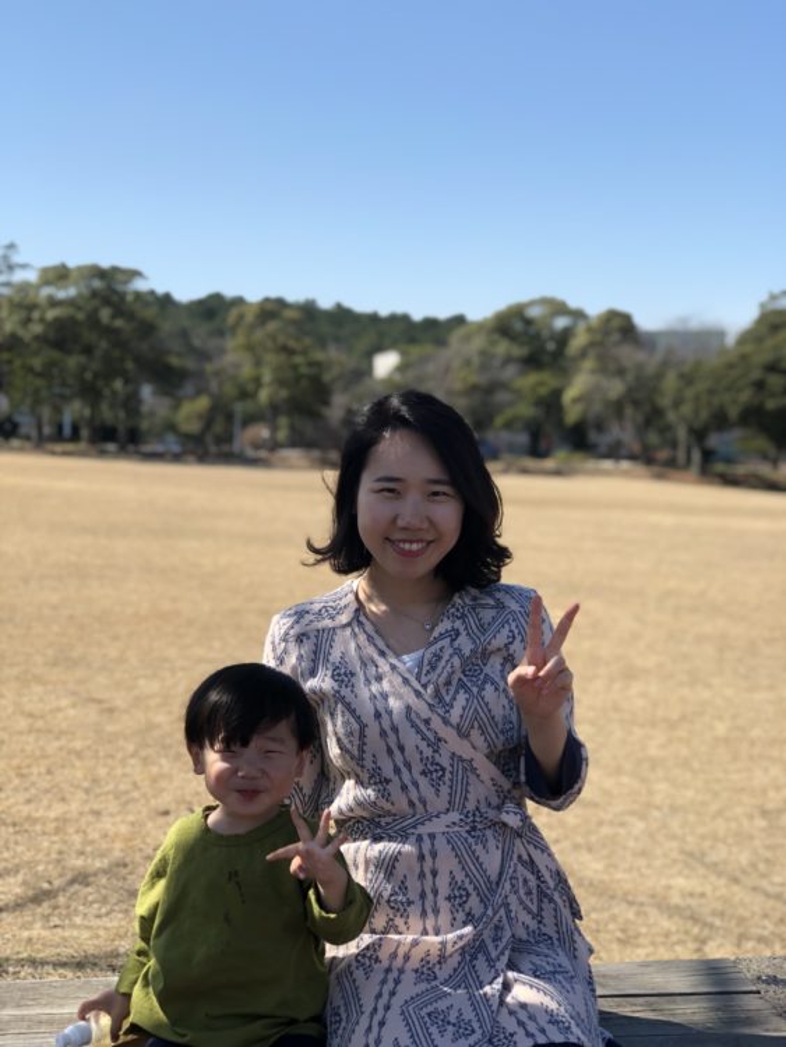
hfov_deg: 25.7
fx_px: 1725
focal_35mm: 57
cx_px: 393
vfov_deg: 33.8
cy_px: 524
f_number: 2.8
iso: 20
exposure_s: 1/410
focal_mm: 6.6
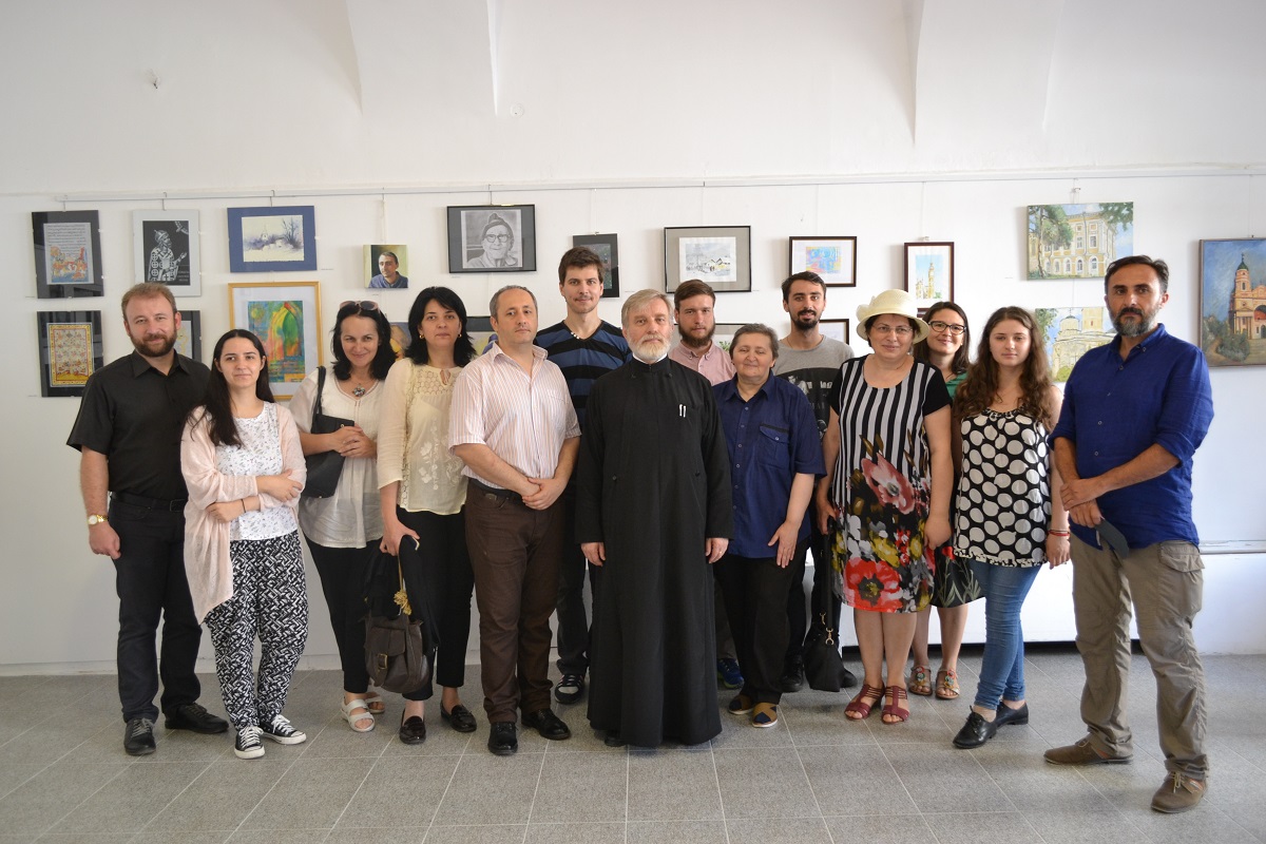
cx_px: 633
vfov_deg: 43.6
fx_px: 1055
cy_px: 422
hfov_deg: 61.9
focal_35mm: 30
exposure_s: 1/60
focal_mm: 20
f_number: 3.8
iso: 560
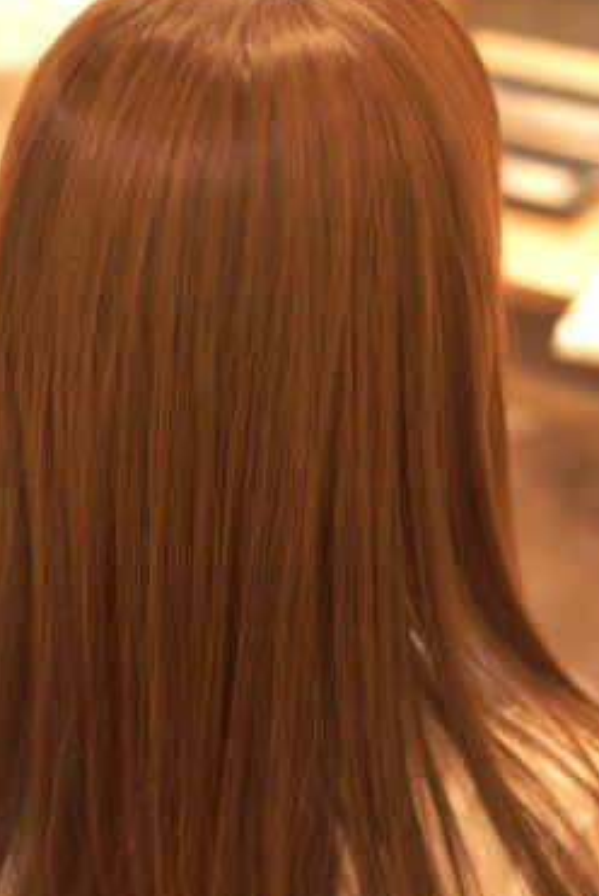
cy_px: 493
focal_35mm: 71
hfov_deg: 19.3
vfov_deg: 28.5
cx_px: 268
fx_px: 1760
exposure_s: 1/400
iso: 800
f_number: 2
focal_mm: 35
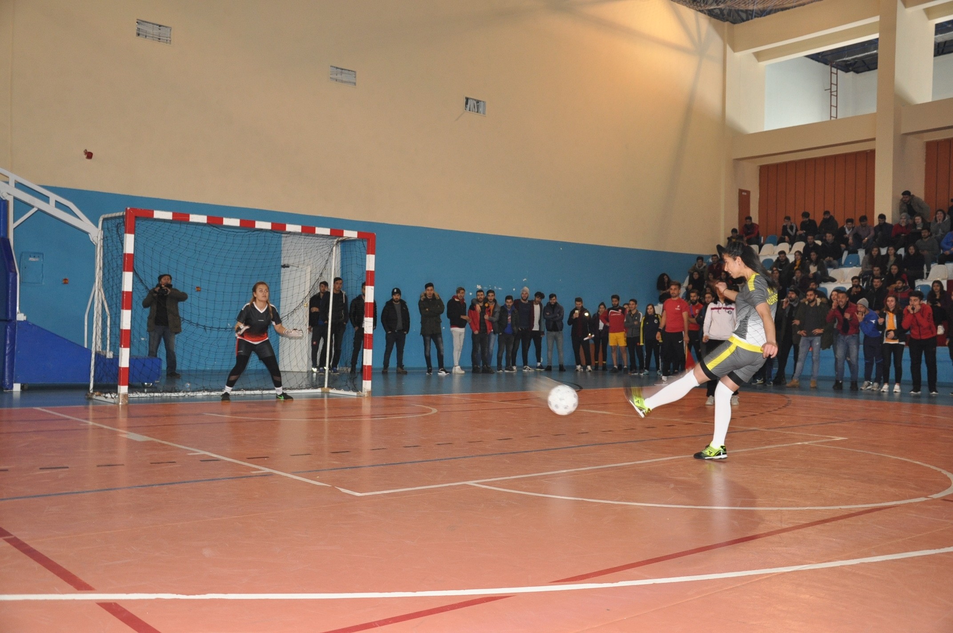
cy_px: 316
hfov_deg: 53.2
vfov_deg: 36.8
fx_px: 952
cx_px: 476
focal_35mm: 36
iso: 800
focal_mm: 24
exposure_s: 1/60
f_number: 3.8
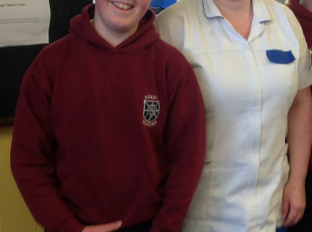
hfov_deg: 20.8
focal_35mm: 93
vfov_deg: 15.8
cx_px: 267
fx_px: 836
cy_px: 111
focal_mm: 4.28
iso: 50
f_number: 2.4
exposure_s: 1/20
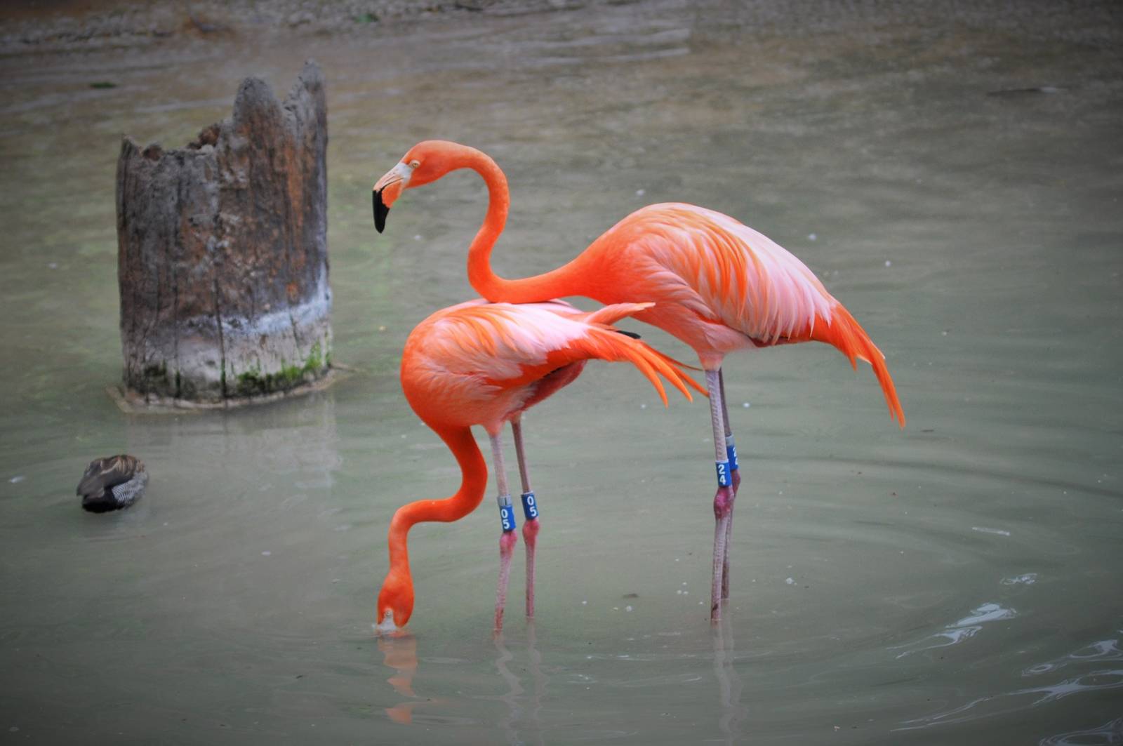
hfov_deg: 10.2
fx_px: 6310
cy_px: 373
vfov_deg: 6.8
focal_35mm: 202
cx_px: 562
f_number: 4.5
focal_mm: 135
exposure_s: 1/320
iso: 400
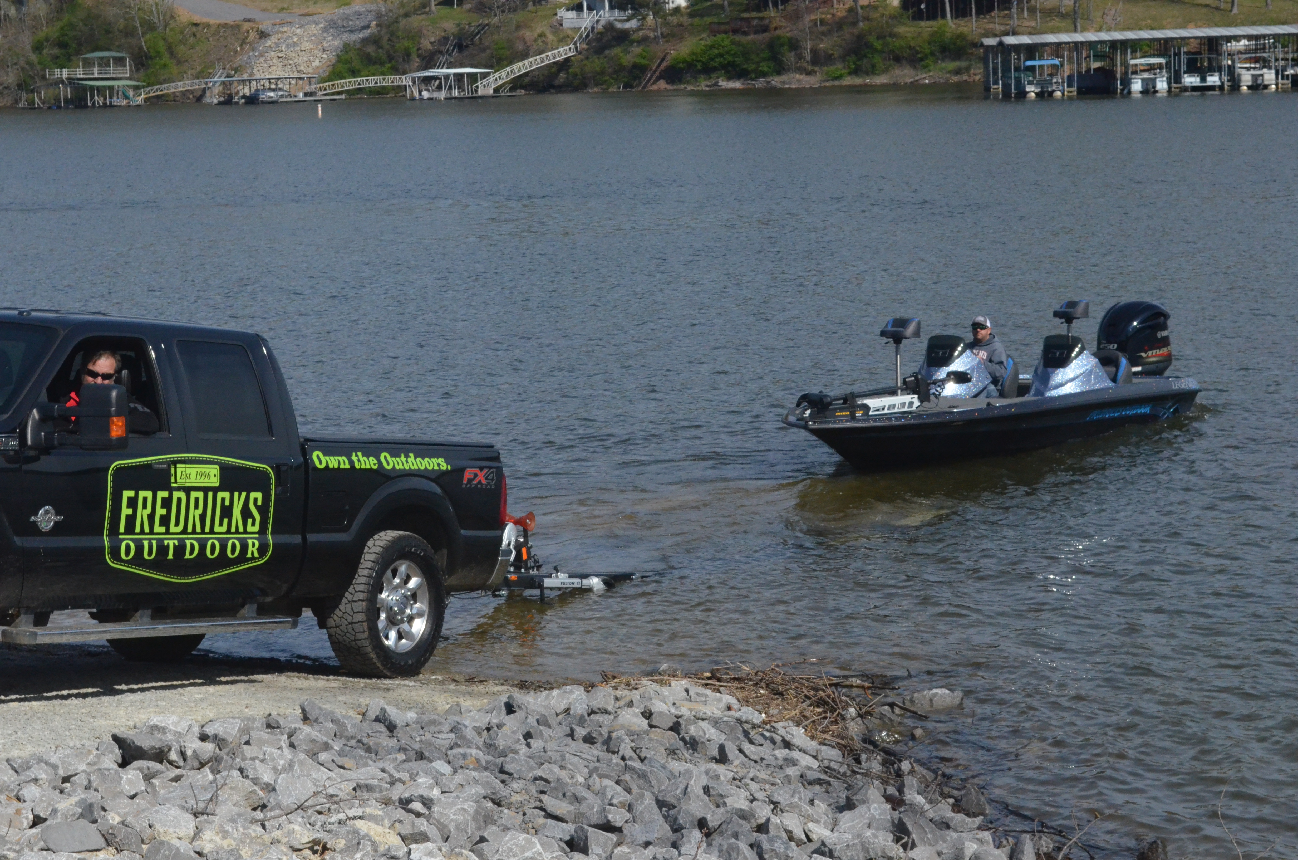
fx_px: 2968
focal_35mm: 82
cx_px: 649
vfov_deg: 16.5
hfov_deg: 24.7
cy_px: 430
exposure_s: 1/3200
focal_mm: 55
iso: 2500
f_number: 13
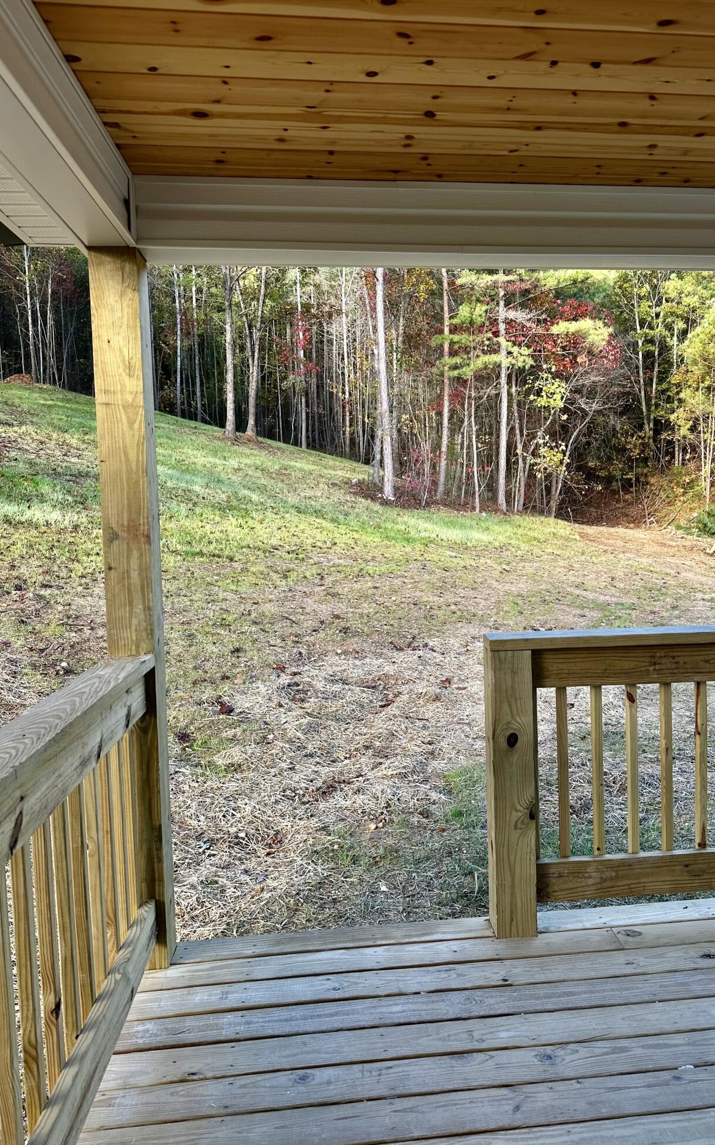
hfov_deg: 47.3
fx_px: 811
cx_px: 426
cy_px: 563
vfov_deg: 70.4
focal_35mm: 26
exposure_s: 1/188
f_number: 1.78
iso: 64
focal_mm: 6.86
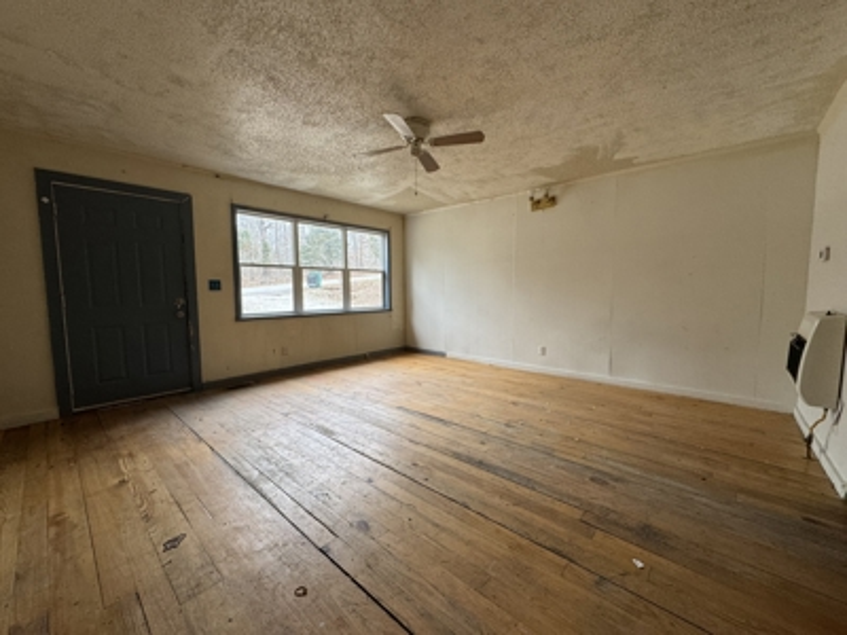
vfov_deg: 85.7
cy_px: 318
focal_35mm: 14
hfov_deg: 102.1
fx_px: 343
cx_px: 424
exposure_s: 1/99
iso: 160
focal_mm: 2.22
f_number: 2.2
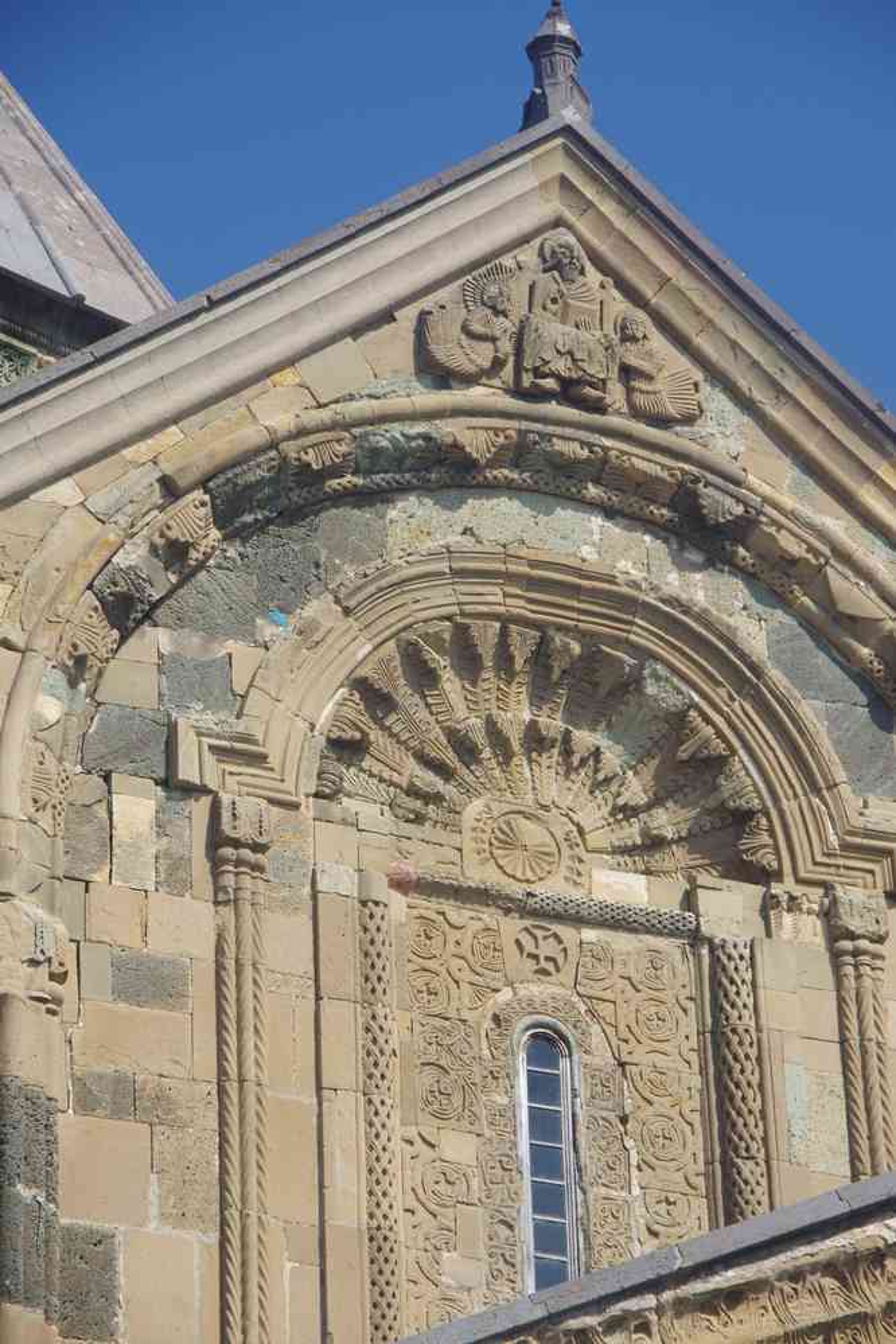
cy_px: 672
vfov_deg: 13.7
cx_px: 448
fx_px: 5600
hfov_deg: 9.1
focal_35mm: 150
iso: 200
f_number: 9
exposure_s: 1/125
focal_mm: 100
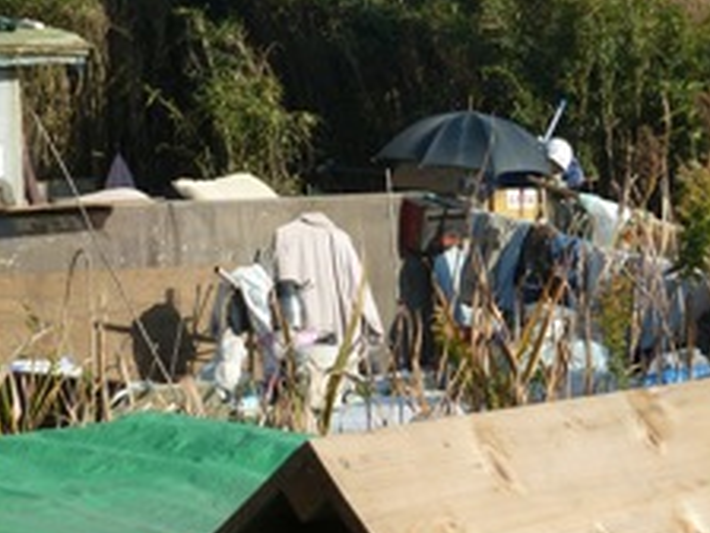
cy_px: 143
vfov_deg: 12.5
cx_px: 339
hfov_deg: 16.7
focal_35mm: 118
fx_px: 2420
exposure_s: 1/400
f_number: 3.9
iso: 80
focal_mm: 9.7
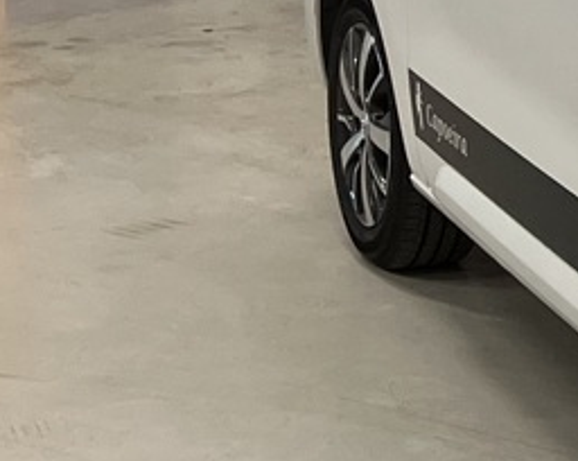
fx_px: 2630
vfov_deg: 9.9
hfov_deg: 11.0
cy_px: 5
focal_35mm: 154
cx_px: 1280
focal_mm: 3.99
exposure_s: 1/50
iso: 80
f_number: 1.8
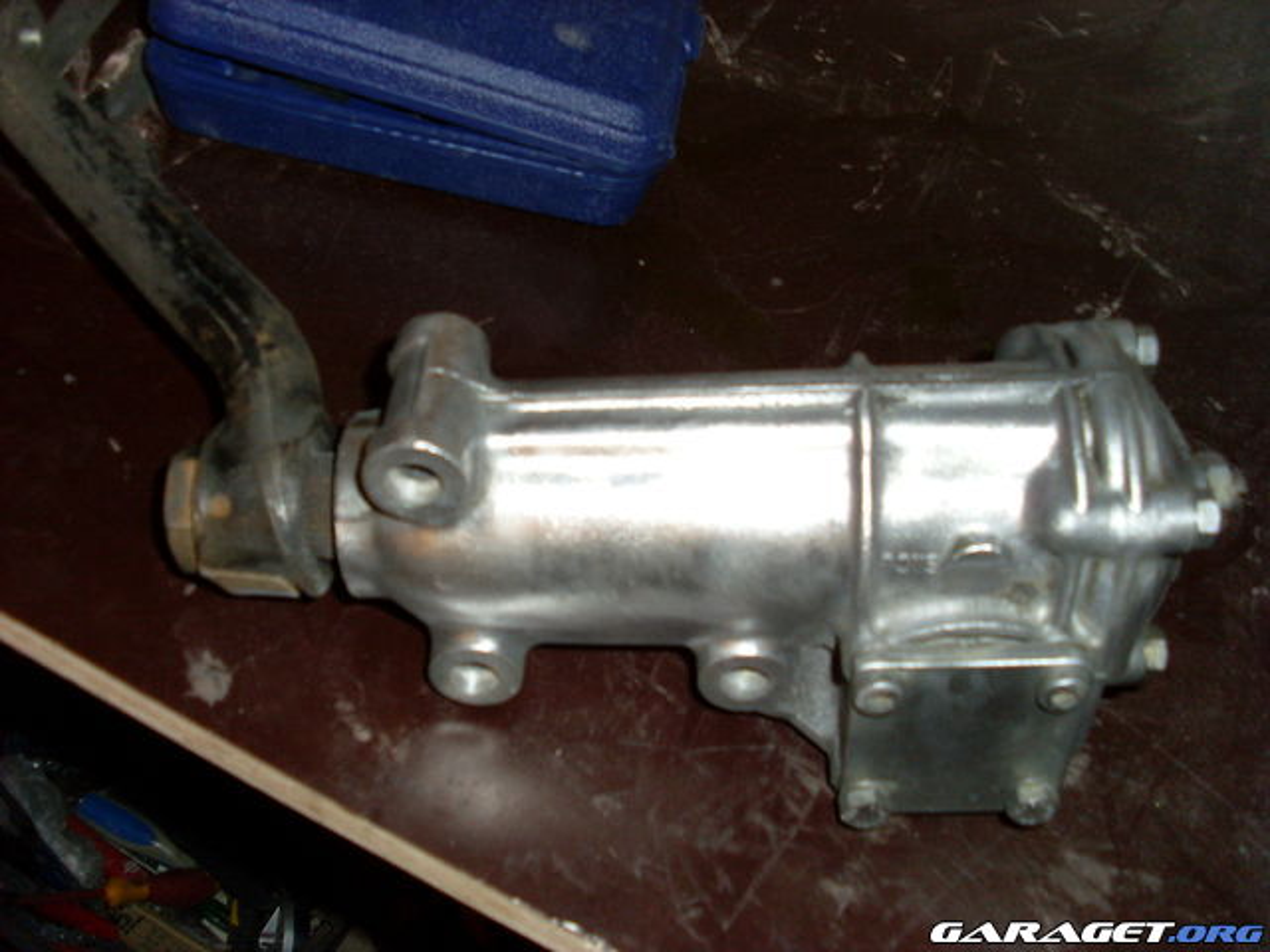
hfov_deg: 49.0
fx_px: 1394
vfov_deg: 37.7
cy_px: 476
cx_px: 635
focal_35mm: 38
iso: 100
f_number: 3
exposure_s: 1/45
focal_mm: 6.3
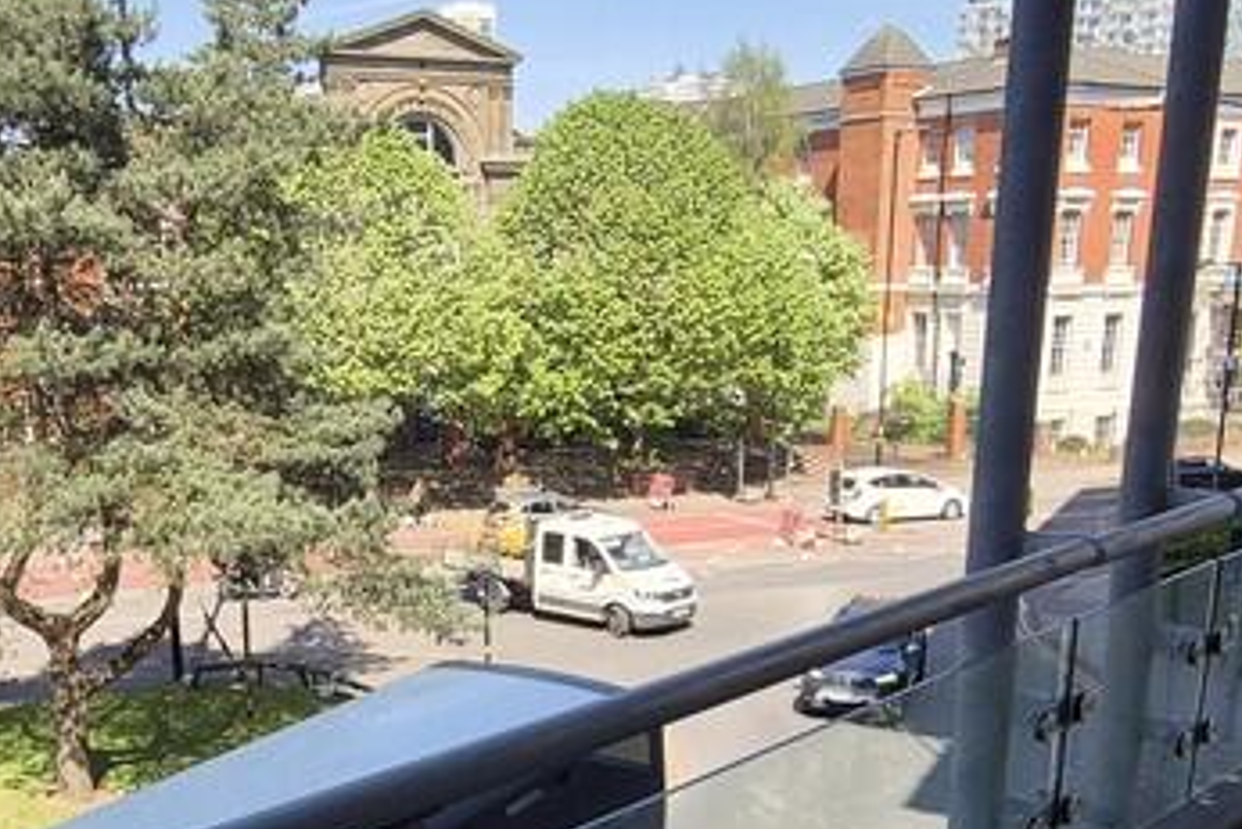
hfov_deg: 48.3
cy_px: 703
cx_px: 535
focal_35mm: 40
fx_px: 1381
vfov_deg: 32.2
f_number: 2.2
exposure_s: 1/950
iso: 50
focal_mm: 2.2
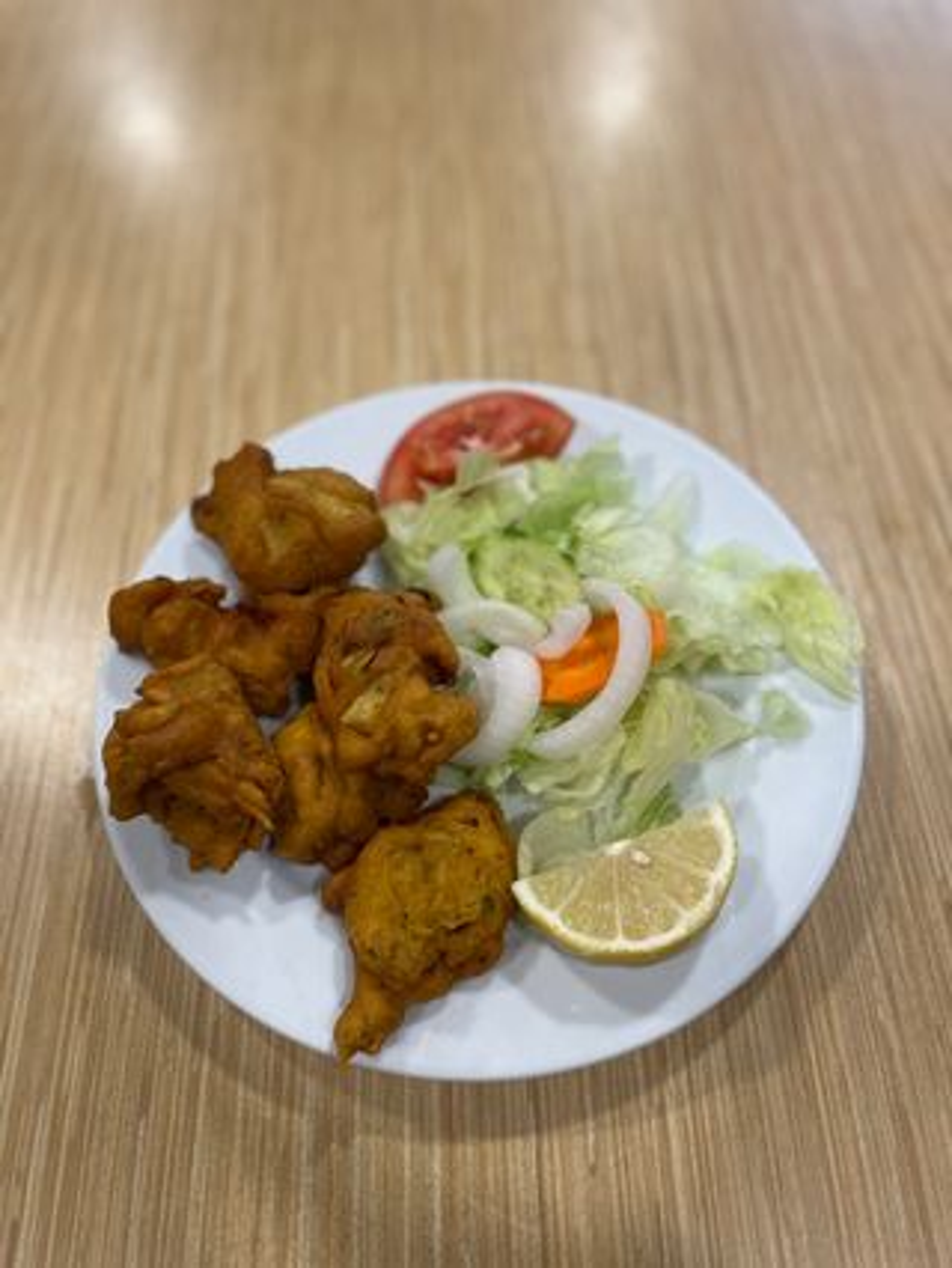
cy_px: 634
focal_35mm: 26
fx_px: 952
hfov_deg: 53.1
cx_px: 476
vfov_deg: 67.3
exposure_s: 1/50
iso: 125
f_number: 1.6
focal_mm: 4.2
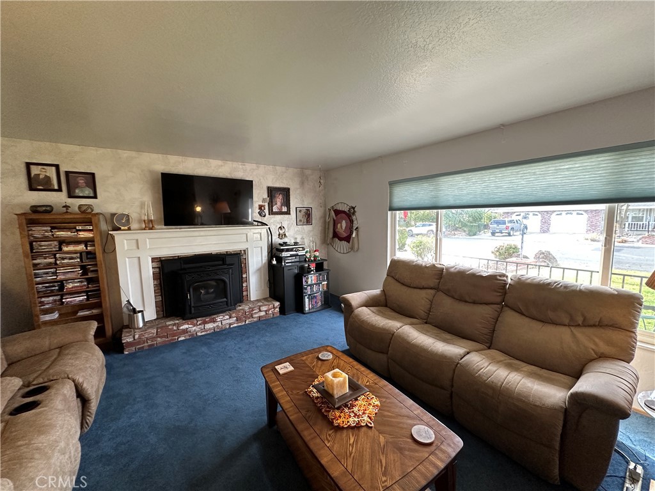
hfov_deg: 102.1
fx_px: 265
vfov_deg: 85.7
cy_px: 246
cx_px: 328
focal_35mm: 14
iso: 320
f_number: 2.2
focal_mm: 2.22
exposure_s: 1/120
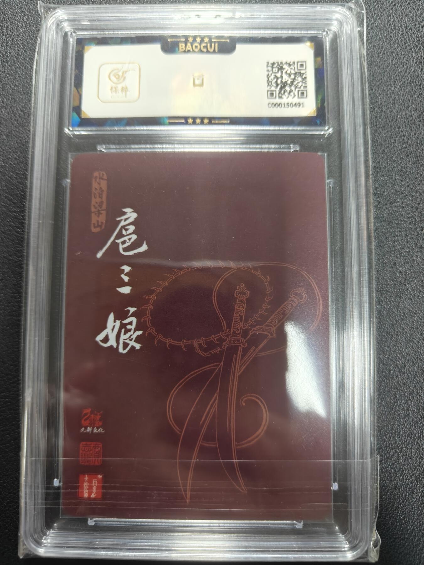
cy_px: 282
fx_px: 392
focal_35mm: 24
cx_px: 212
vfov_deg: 71.6
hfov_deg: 56.8
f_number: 1.8
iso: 160
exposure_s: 1/50
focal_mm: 5.59
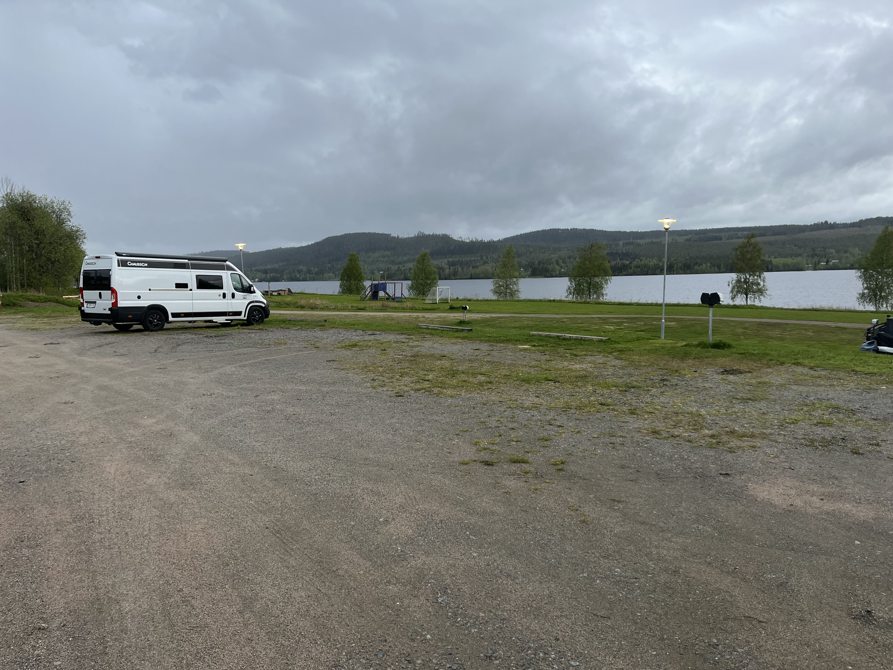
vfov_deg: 53.1
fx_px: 671
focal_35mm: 26
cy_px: 335
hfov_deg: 67.3
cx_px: 446
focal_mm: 5.1
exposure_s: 1/121
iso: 100
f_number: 1.6
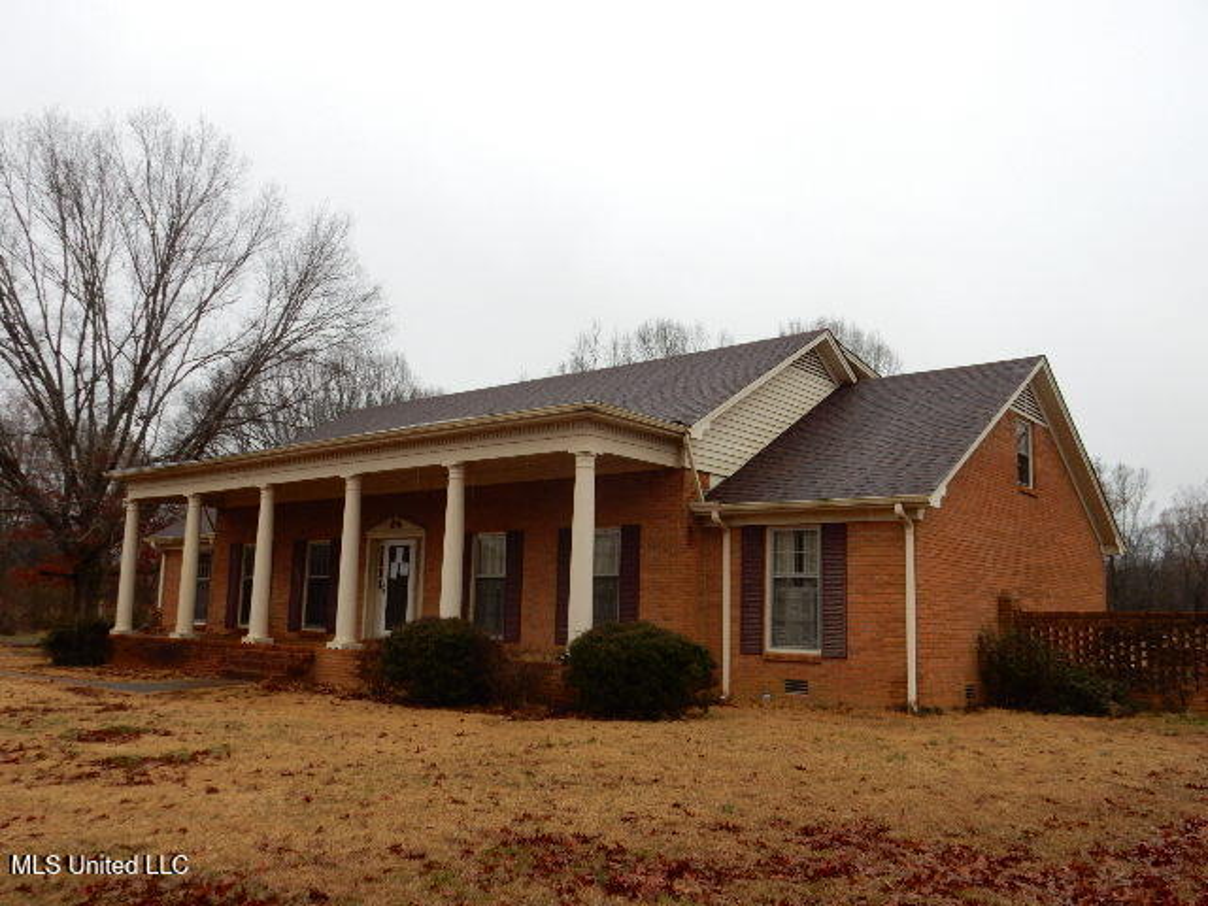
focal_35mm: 30
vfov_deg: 46.8
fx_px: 1047
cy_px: 453
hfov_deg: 60.0
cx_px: 604
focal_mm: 5.4
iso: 125
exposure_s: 1/250
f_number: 4
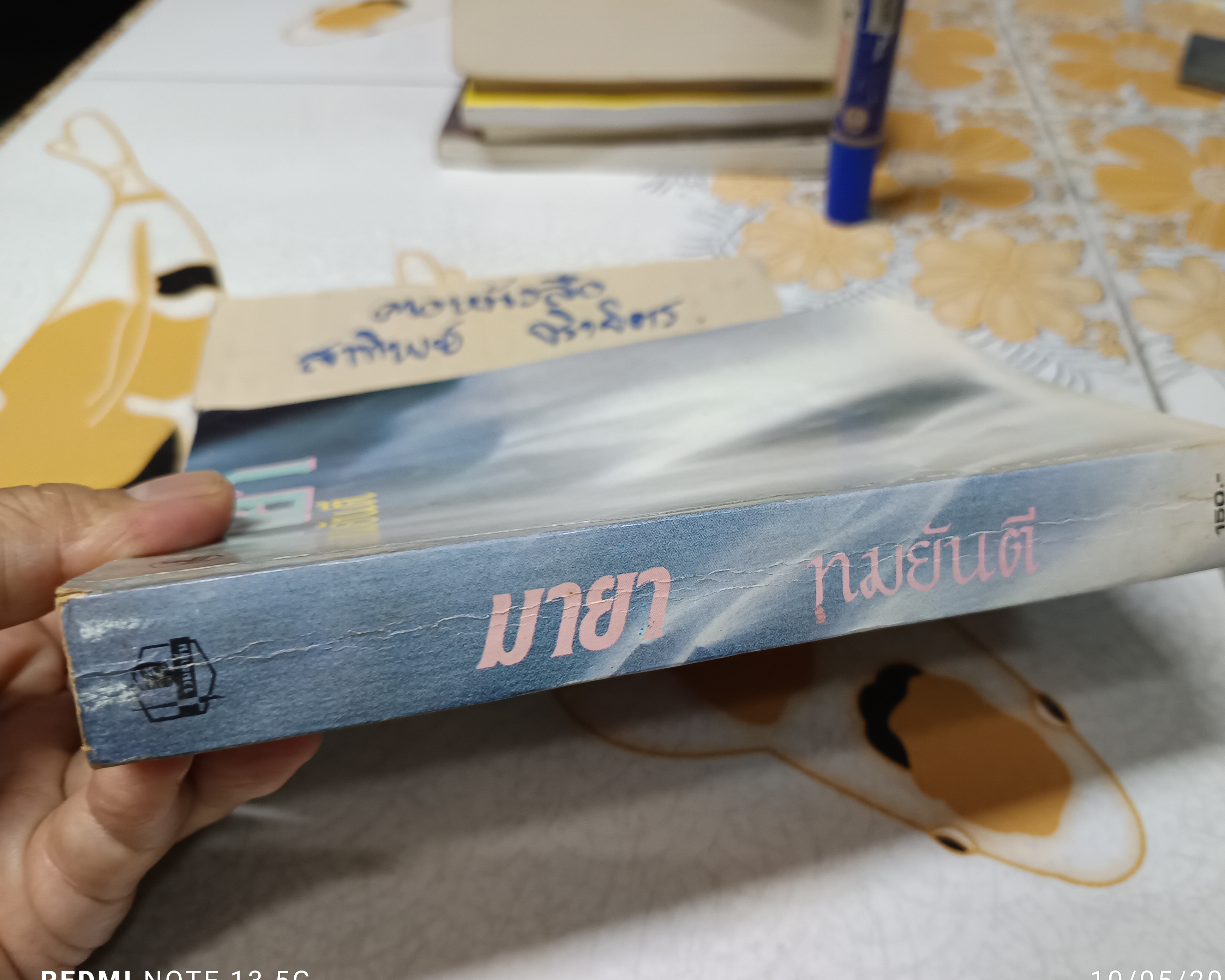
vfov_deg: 53.2
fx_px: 979
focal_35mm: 27
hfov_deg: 63.8
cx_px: 699
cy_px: 505
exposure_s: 1/25
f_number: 1.7
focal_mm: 5.31
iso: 953
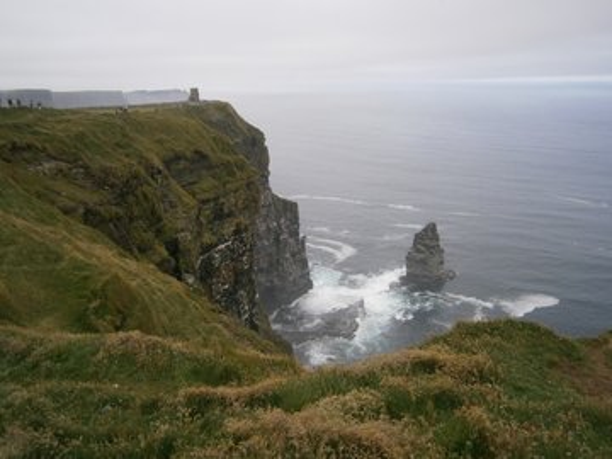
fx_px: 460
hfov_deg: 67.3
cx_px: 306
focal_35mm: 26
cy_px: 230
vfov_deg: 53.1
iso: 80
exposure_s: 1/1250
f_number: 2.8
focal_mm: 4.7
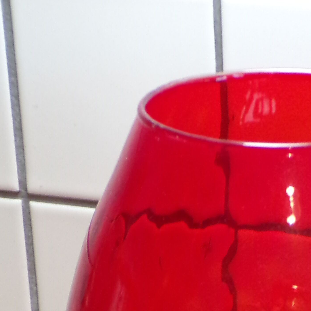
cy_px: 469
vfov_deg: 10.4
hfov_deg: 10.7
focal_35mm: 162
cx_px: 277
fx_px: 1647
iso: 200
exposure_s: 1/17
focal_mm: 10.1
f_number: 3.7
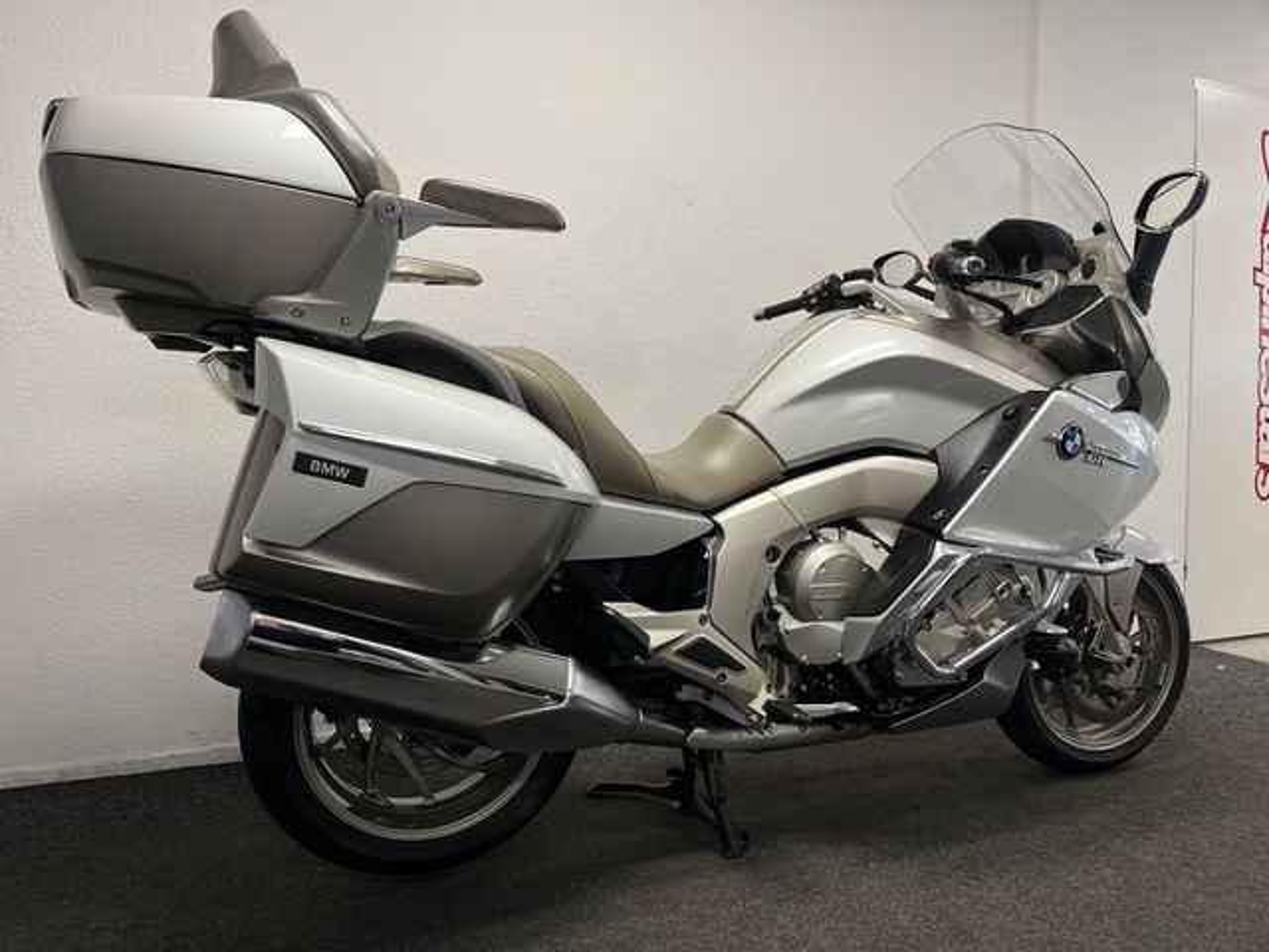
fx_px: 953
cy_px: 476
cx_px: 634
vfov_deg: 53.1
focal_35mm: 26
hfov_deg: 67.3
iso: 100
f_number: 1.6
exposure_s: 1/100
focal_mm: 5.1
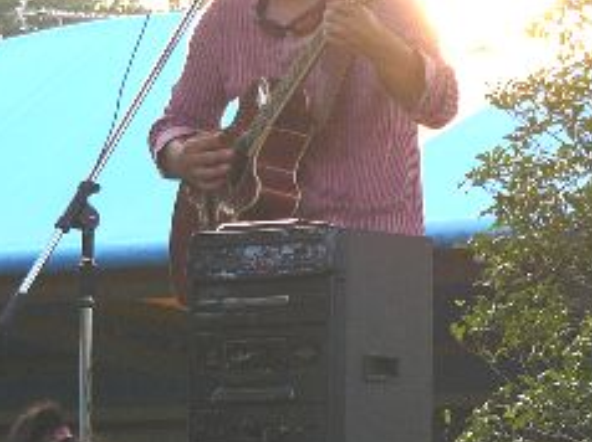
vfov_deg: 5.2
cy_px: 276
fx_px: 4920
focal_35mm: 288
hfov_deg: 6.9
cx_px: 465
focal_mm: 17.8
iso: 50
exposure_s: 1/100
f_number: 2.8
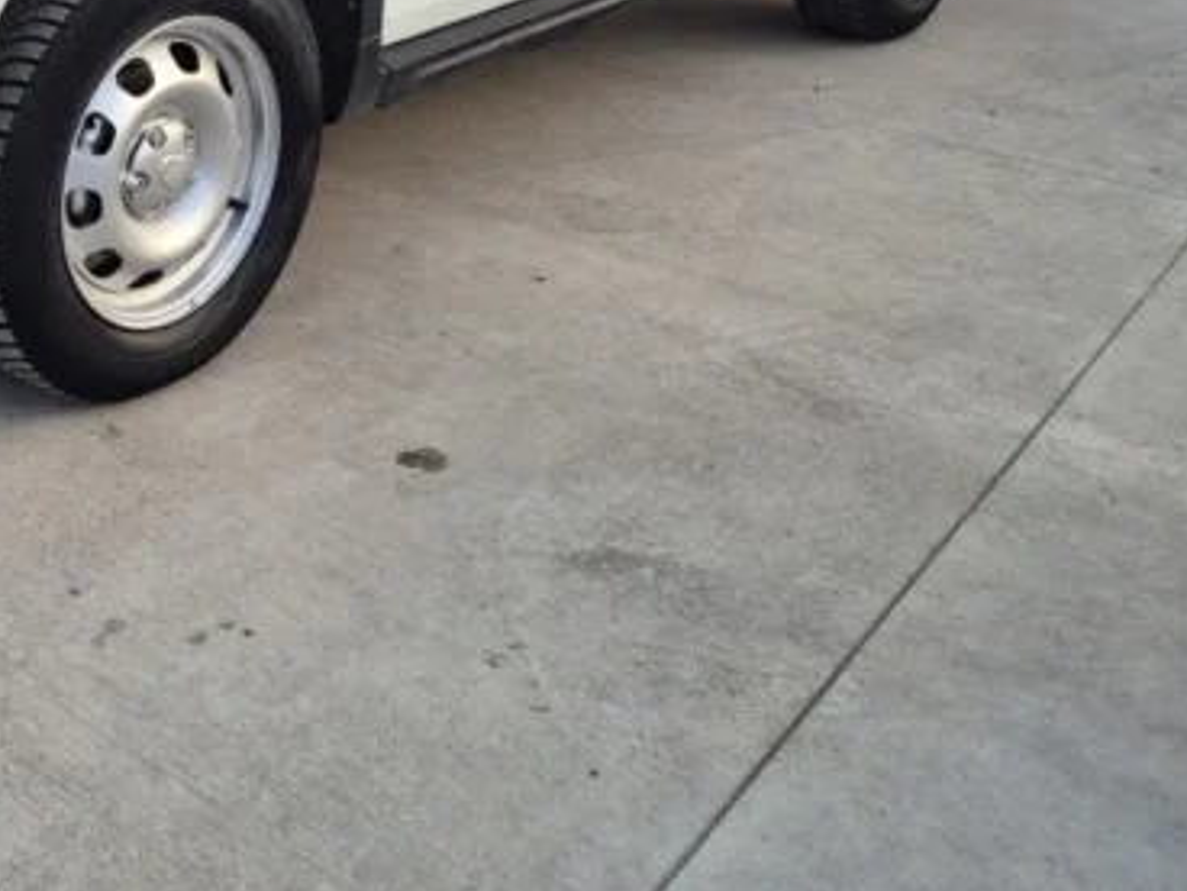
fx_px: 1646
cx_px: 39
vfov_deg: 28.4
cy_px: 0
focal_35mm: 48
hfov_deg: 36.2
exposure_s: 1/180
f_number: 1.8
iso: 125
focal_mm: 5.4
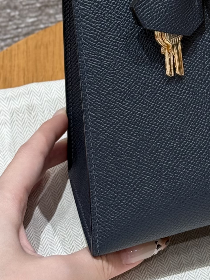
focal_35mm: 152
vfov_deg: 12.8
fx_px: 1229
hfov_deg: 9.5
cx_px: 296
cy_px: -28
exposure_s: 1/50
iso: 64
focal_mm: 6.76
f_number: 1.78
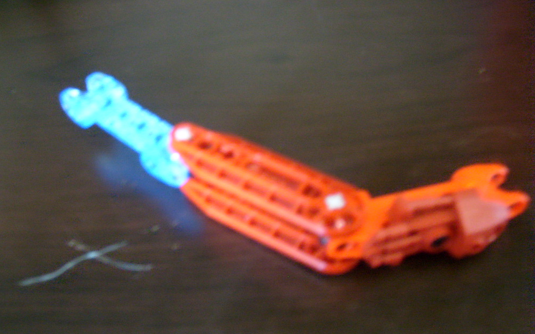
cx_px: 264
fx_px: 554
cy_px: 186
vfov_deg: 33.5
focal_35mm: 38
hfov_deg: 51.5
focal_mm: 5.8
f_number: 2.8
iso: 200
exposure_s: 1/3
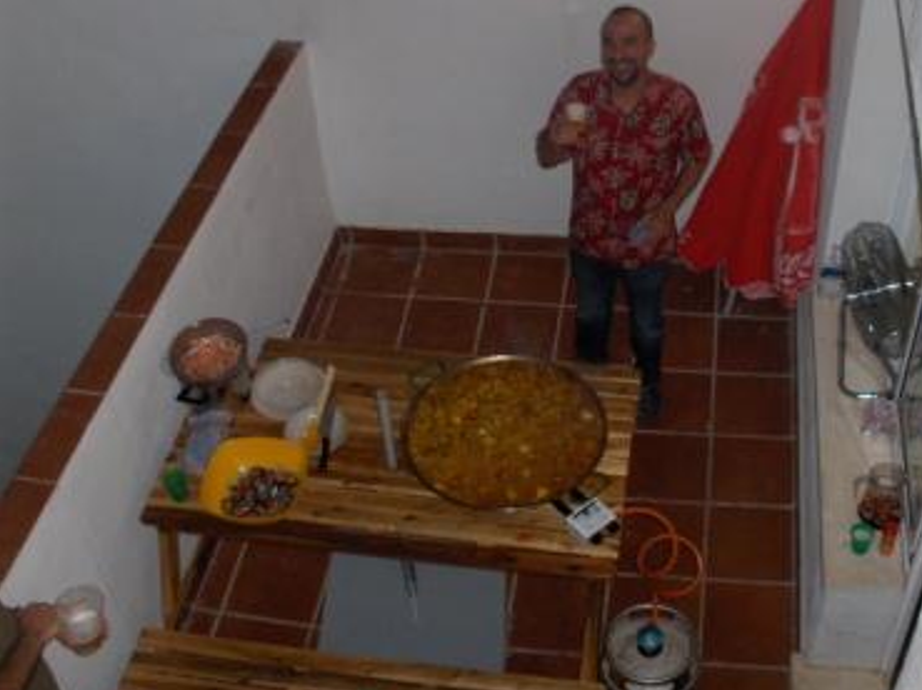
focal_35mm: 34
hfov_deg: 53.6
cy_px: 336
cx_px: 557
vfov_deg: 41.7
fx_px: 905
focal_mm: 5.8
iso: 59
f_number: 2.8
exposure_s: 1/60
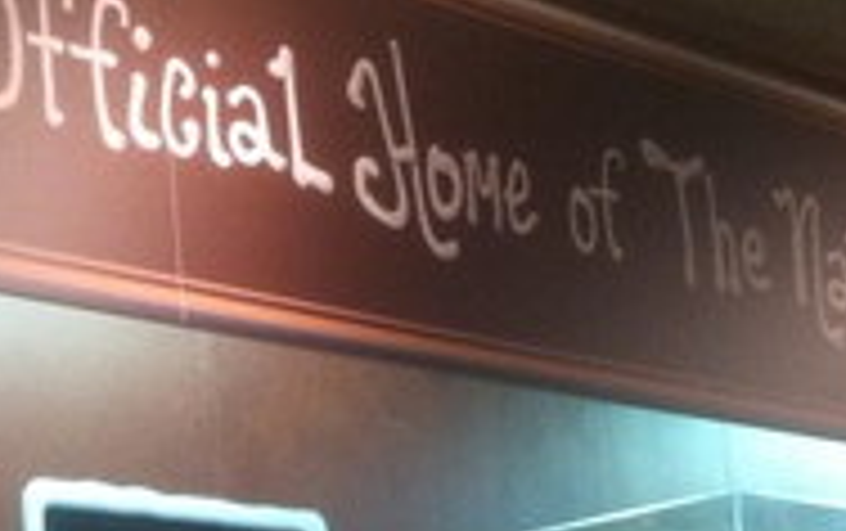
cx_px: 324
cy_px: 747
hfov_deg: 16.5
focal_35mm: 126
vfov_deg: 10.2
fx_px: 2909
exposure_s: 1/15
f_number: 2.8
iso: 200
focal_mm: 3.85
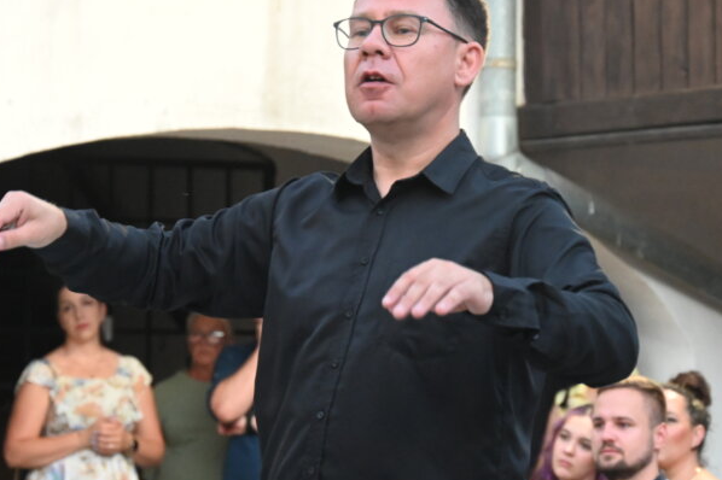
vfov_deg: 7.0
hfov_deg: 10.4
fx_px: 3949
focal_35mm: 197
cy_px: 262
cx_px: 262
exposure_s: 1/125
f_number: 6.3
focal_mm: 115
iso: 9000
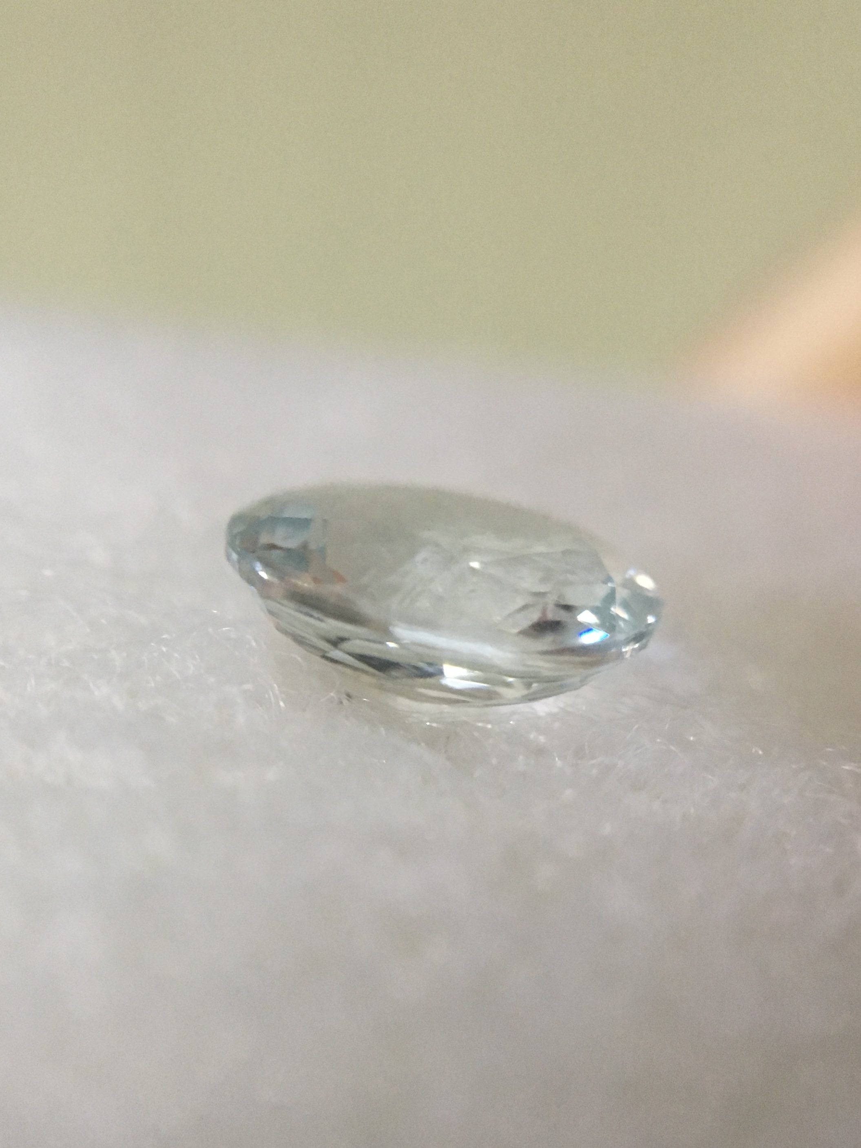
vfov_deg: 61.7
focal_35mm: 29
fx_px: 962
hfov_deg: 48.2
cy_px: 574
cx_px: 430
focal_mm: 4.15
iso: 160
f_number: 2.2
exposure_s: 1/33
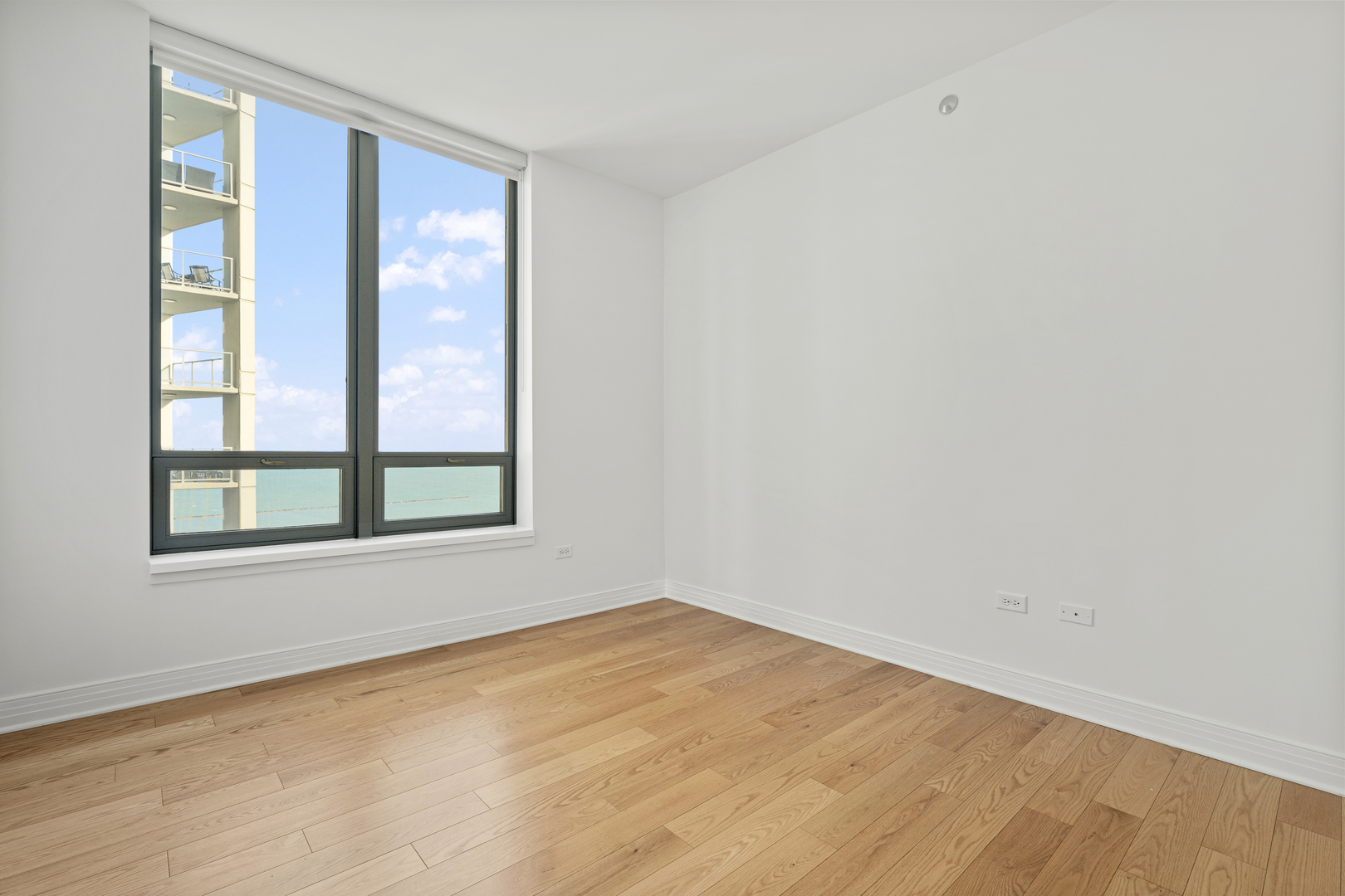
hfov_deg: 96.4
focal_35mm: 16
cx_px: 672
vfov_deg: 73.4
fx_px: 601
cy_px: 448
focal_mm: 16.1
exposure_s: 1/4
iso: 100
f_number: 9.5
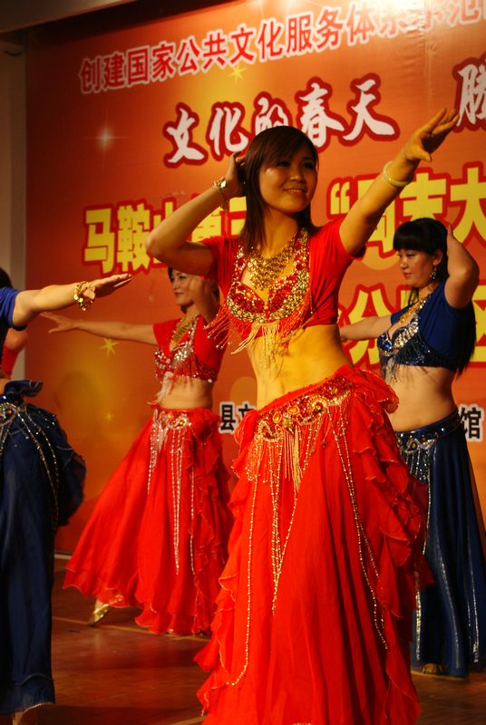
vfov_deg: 27.0
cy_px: 362
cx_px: 243
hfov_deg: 18.2
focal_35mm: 75
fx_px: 1513
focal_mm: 50
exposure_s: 1/80
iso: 400
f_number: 5.6
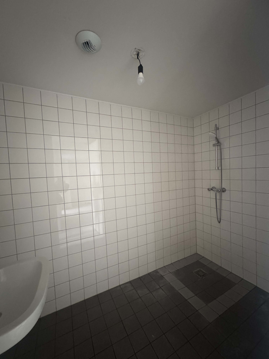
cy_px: 180
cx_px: 134
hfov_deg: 85.7
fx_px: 145
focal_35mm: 14
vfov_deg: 102.1
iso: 1000
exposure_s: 1/50
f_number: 2.2
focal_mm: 2.22
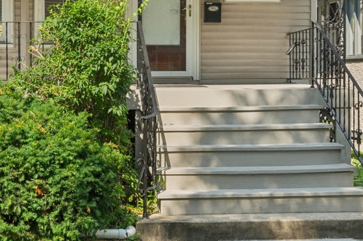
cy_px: -13
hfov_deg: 32.0
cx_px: 71
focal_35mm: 61
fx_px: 615
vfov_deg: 21.3
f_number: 11
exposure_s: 1/125
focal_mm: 14.38
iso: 200
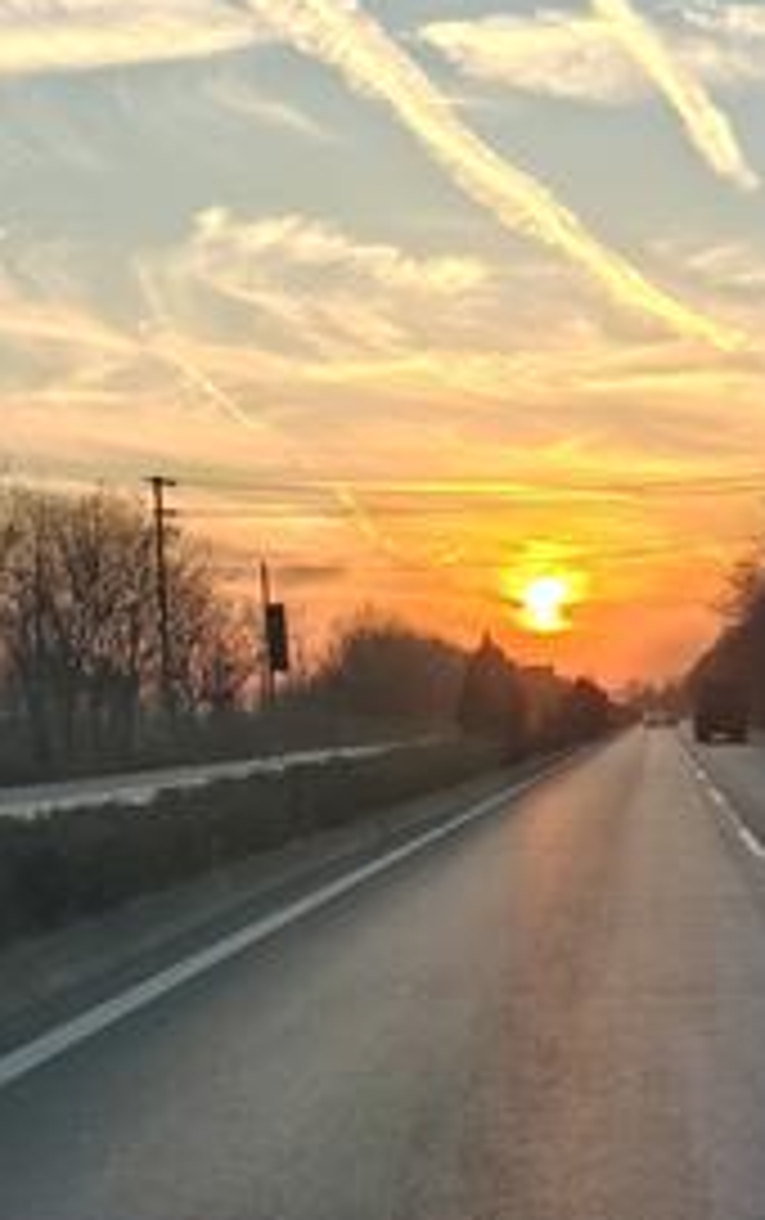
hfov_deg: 18.7
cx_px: 644
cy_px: 783
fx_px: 2296
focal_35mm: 69
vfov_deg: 29.6
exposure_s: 1/923
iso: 100
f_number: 1.6
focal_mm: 6.06
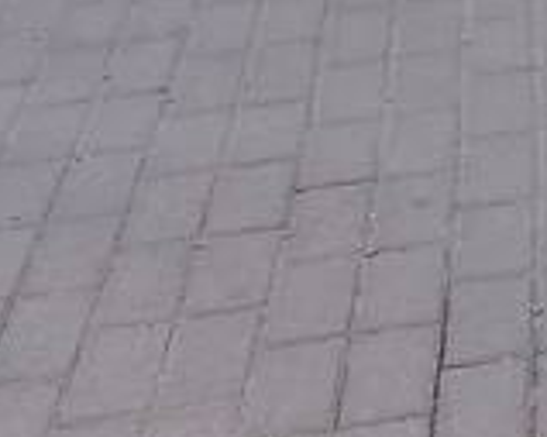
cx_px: 901
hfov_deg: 11.9
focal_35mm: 152
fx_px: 2459
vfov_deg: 9.7
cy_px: -323
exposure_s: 1/217
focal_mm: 3.3
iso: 50
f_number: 2.2
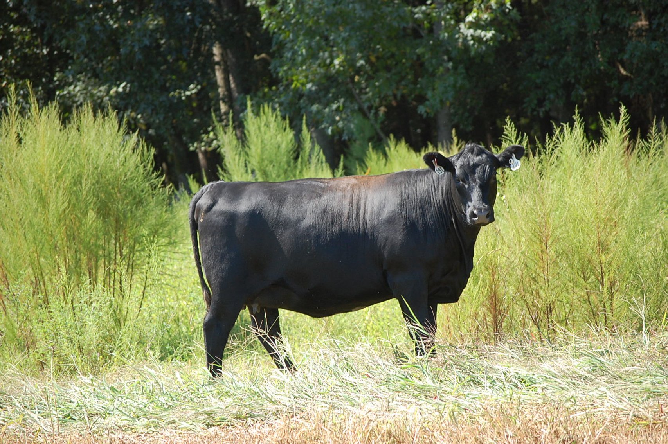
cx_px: 334
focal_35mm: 158
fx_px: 2920
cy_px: 222
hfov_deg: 13.1
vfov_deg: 8.7
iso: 400
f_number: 5.6
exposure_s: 1/500
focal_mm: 105
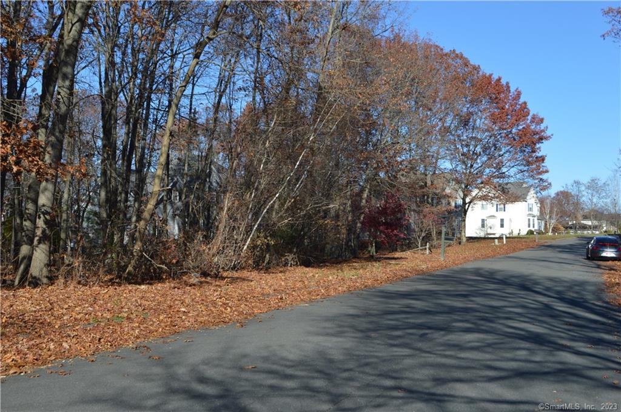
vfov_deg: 31.8
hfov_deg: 46.5
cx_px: 310
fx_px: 724
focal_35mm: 42
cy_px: 206
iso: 100
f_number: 7.1
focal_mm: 28
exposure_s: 1/200
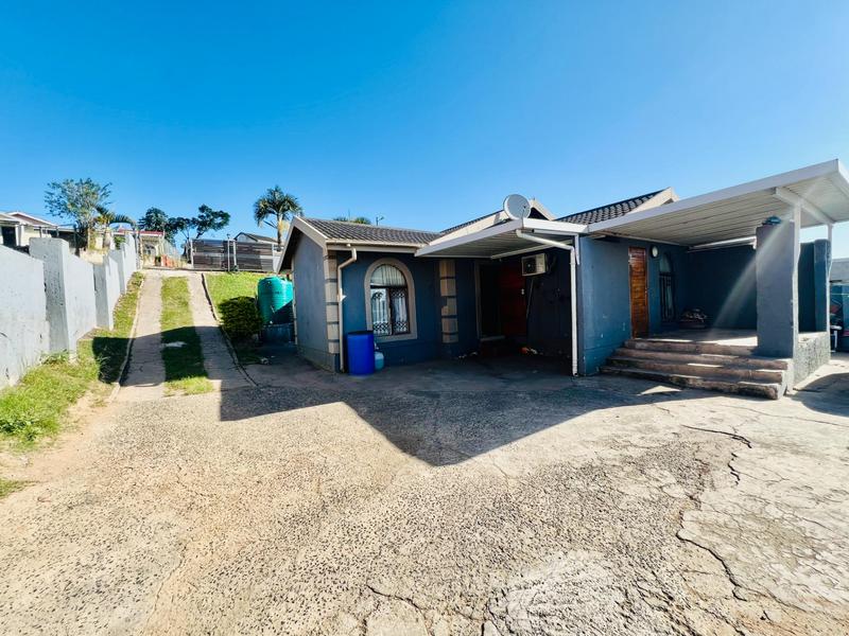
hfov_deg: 106.2
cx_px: 424
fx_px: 319
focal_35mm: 13
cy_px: 318
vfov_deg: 89.9
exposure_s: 1/497
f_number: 1.8
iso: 32
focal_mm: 1.57
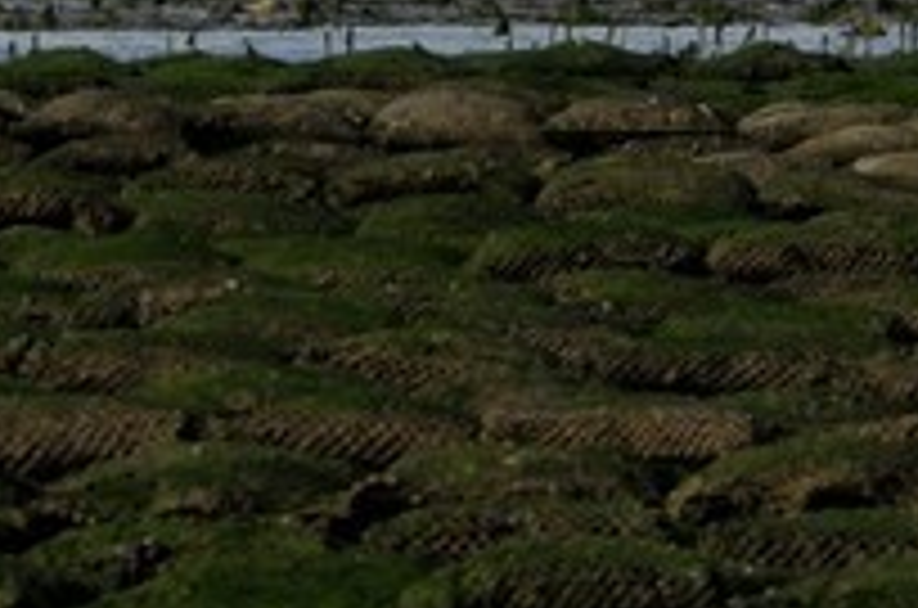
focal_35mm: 1648
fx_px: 41926
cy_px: -658
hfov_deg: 1.2
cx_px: 3200
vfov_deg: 0.8
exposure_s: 1/160
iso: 100
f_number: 9.5
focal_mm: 140
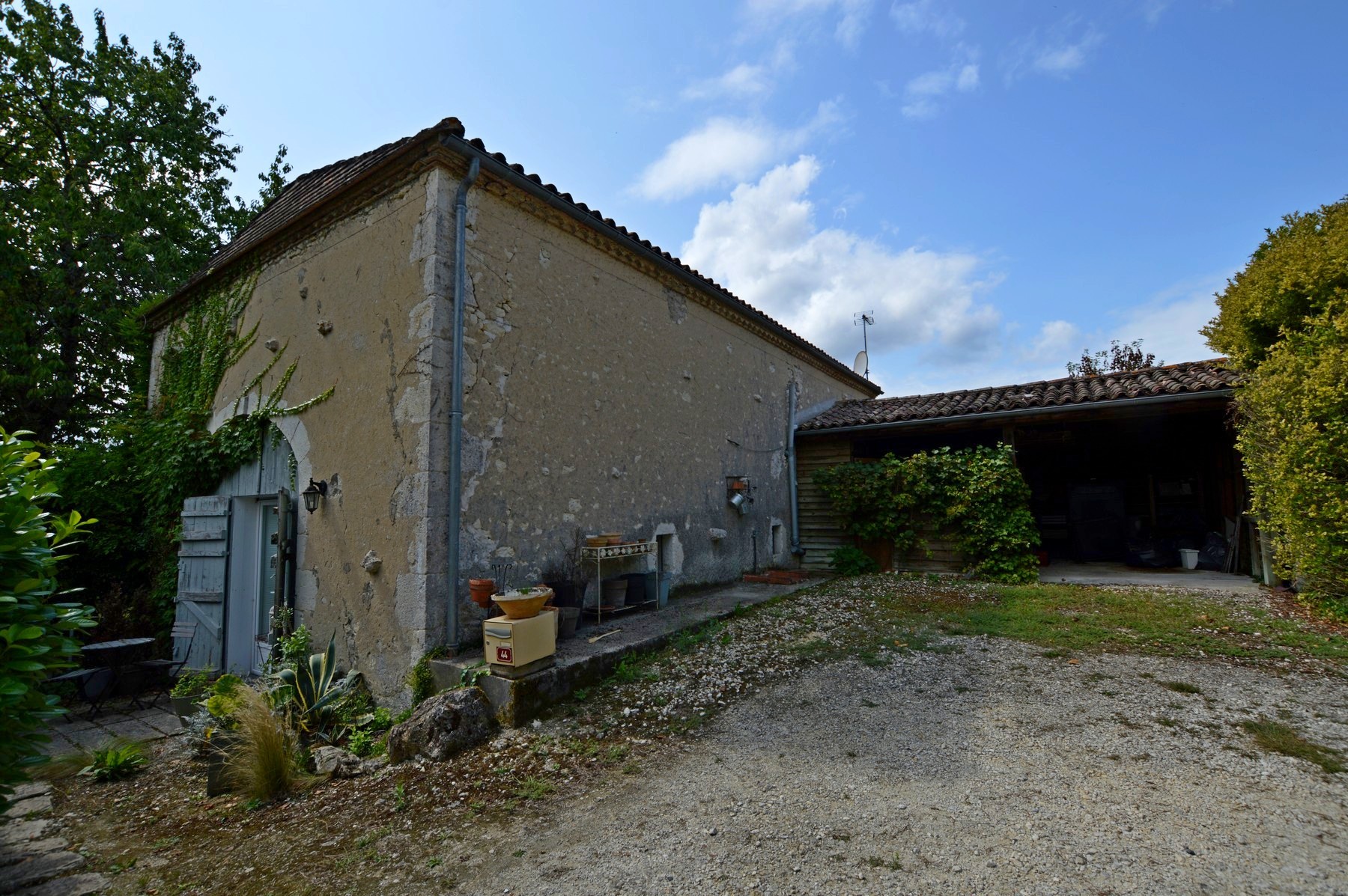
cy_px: 448
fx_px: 561
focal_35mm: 15
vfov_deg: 77.2
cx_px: 674
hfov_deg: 100.4
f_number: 8
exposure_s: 1/250
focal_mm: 10
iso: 100
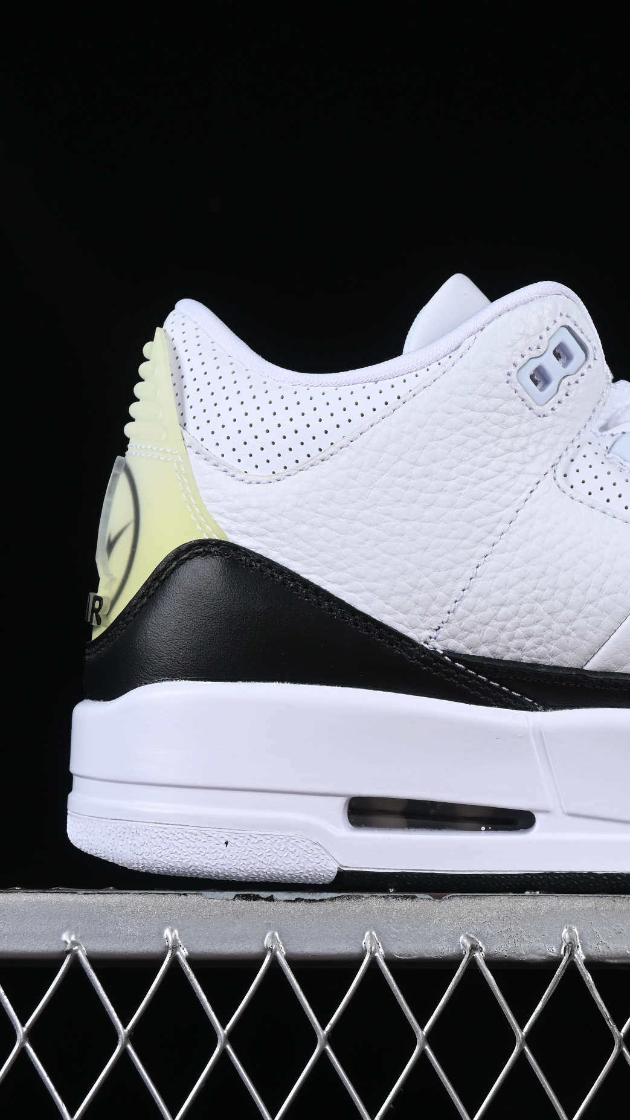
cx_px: 672
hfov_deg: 10.2
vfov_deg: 18.2
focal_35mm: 118
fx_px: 3504
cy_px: 560
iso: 160
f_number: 9
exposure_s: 1/80
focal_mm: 50
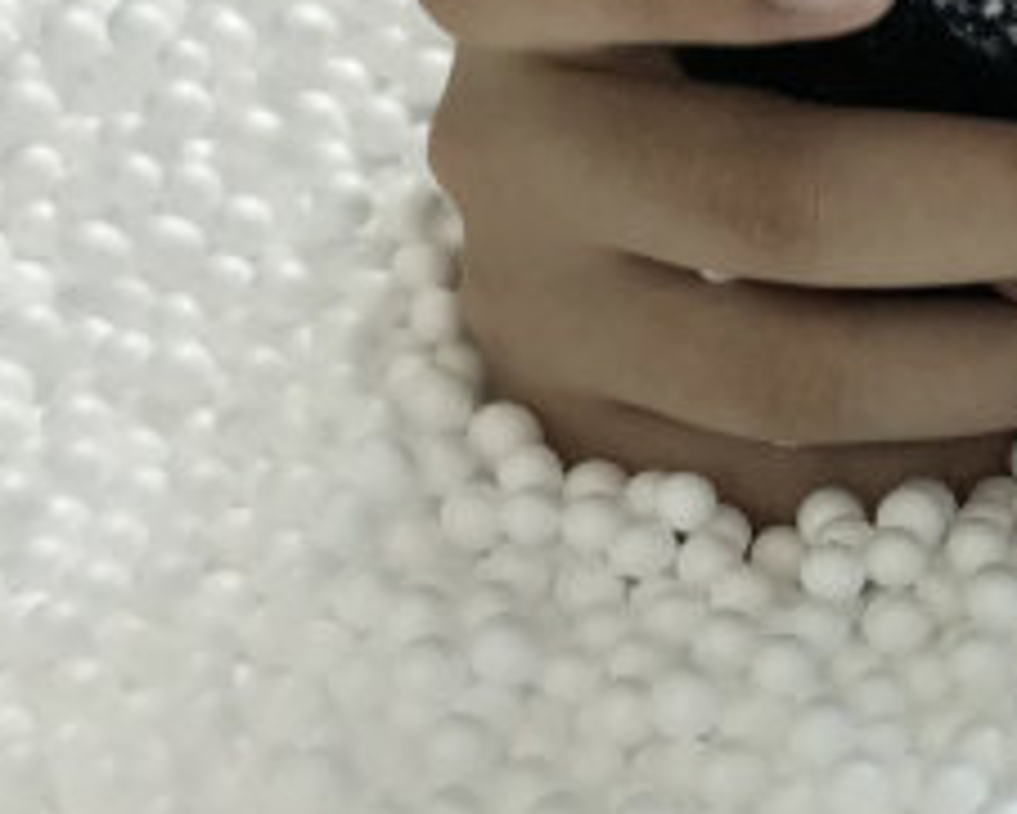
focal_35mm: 74
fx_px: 2228
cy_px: 569
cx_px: 1310
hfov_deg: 23.0
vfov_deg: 20.6
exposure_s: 1/32
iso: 125
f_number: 1.8
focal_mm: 3.99
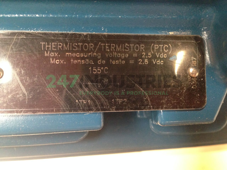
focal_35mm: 33
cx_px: 114
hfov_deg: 55.4
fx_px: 216
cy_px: 85
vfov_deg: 42.9
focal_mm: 4.12
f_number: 2.4
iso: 400
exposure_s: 1/17
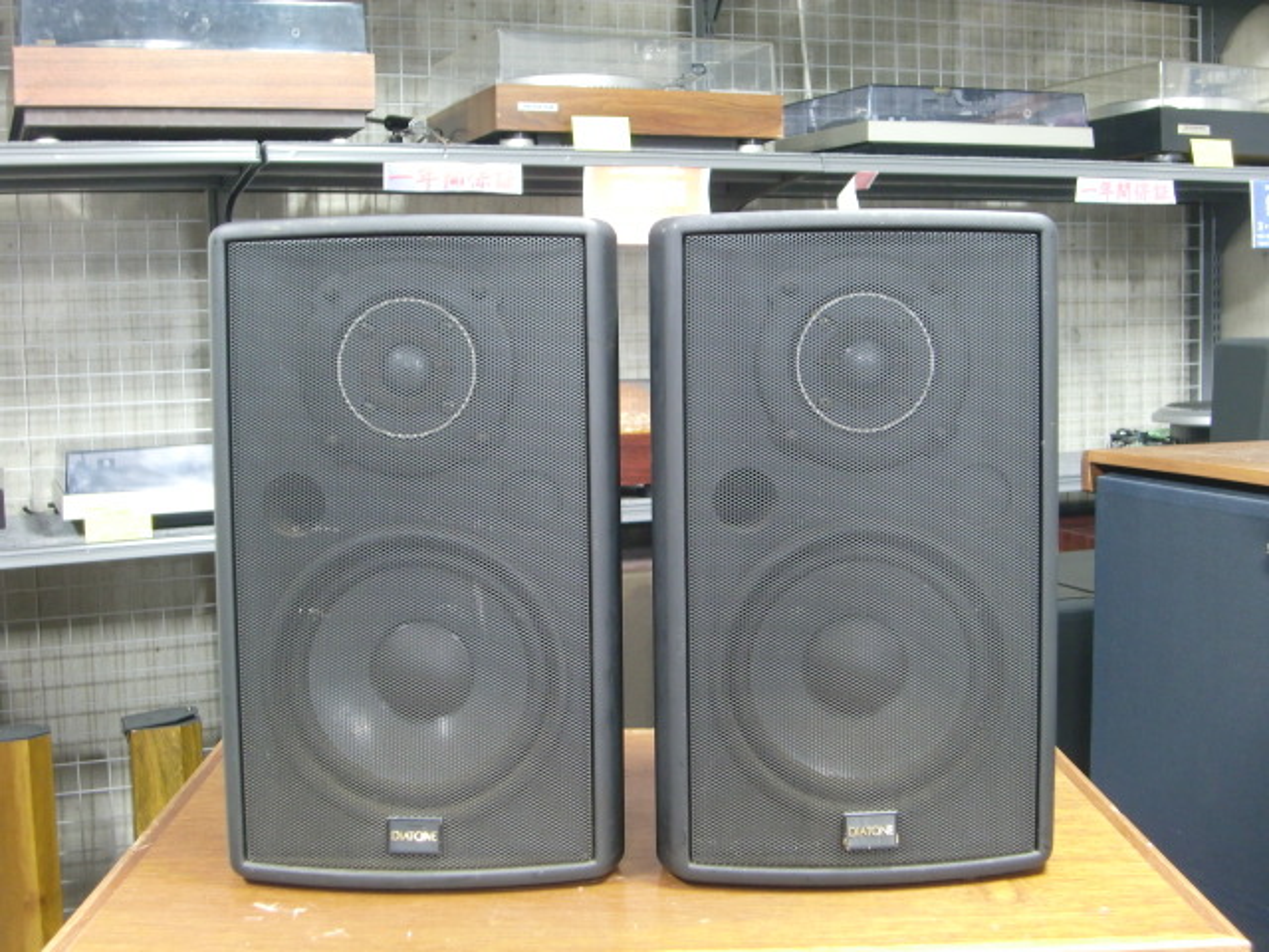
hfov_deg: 41.2
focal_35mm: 46
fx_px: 1686
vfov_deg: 31.5
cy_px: 476
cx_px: 634
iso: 200
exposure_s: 1/2
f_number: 3.3
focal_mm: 8.2
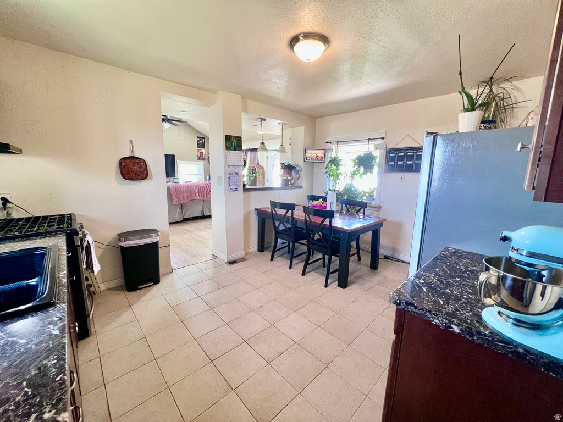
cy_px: 211
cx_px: 282
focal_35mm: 13
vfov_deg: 89.9
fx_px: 211
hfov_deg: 106.2
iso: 400
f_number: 1.8
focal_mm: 1.57
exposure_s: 1/60
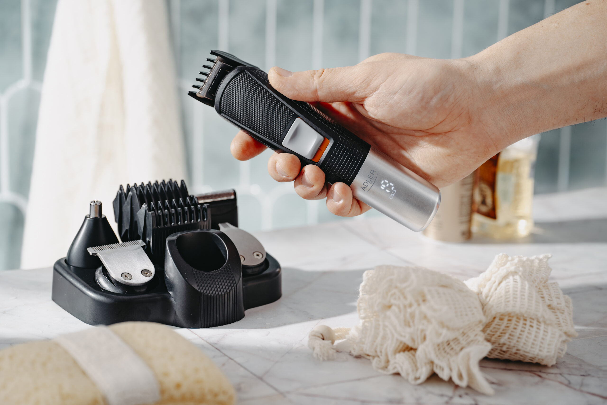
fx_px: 1770
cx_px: 304
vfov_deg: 13.0
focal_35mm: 105
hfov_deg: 19.5
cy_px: 202
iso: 100
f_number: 4
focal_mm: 105
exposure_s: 1/40
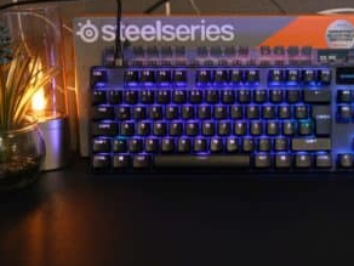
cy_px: 126
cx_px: 234
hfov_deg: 35.2
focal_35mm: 54
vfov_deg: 27.0
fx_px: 552
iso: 1600
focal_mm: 28.3
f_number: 8
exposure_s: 1/10
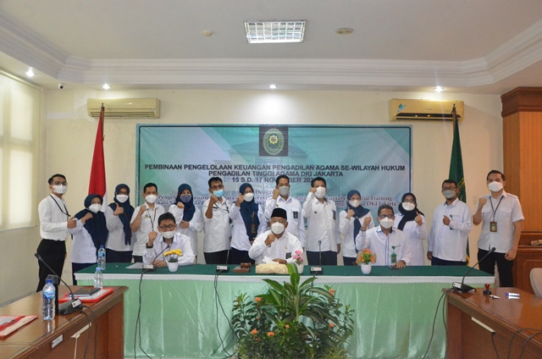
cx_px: 271
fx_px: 473
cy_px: 180
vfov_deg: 41.5
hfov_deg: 59.6
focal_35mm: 32
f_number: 8
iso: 6400
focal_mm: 21
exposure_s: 1/80
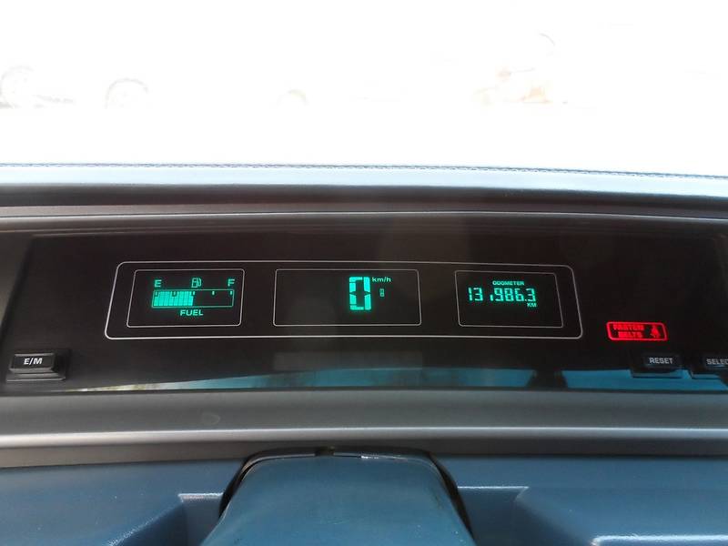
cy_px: 273
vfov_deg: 56.8
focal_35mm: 24
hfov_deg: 71.6
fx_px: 505
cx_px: 364
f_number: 3.2
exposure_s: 1/30
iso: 320
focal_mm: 4
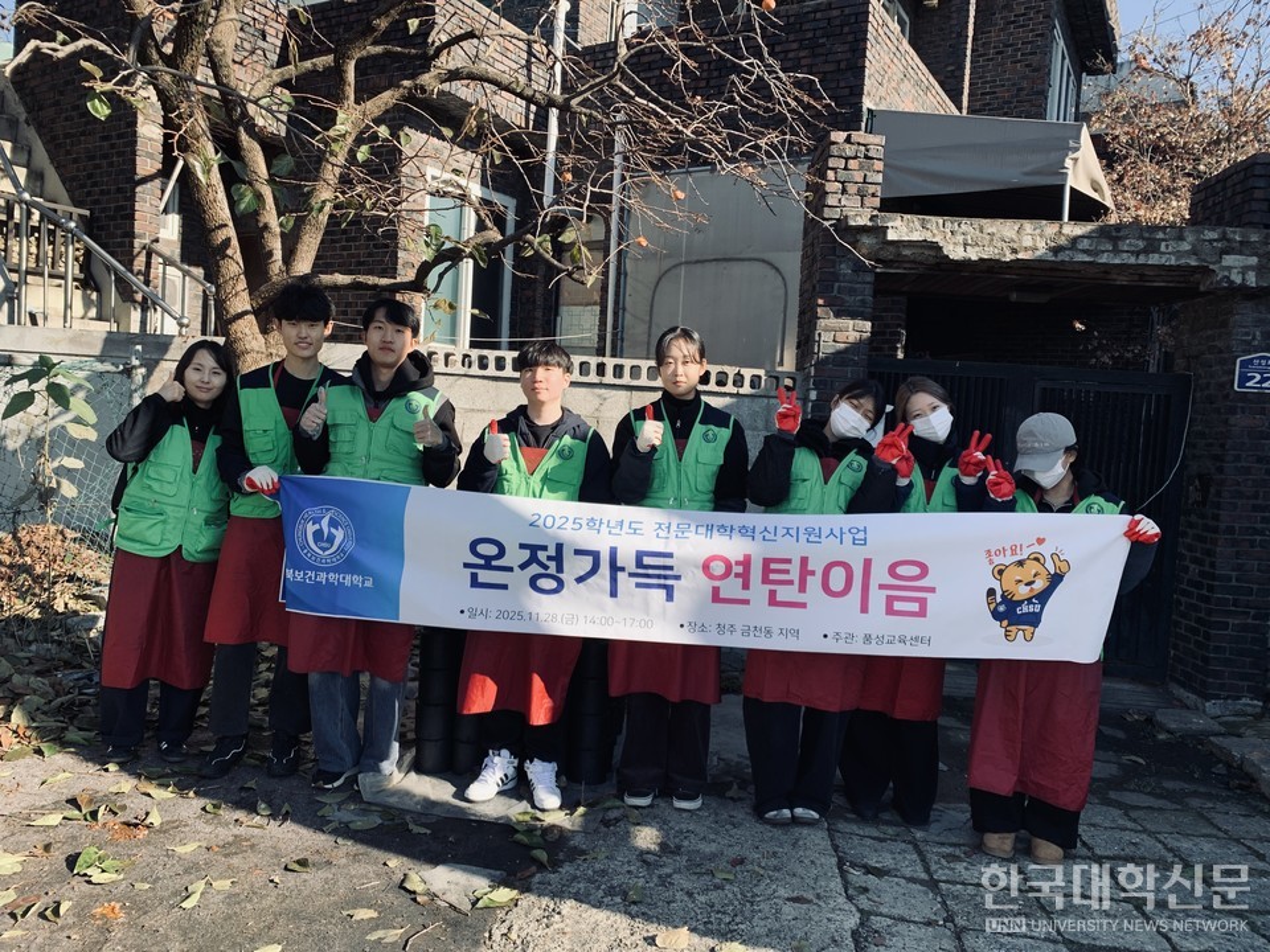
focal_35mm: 26
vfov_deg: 53.1
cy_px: 476
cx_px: 635
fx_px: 954
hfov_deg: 67.3
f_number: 1.8
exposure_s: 1/601
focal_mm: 4.25
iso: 25
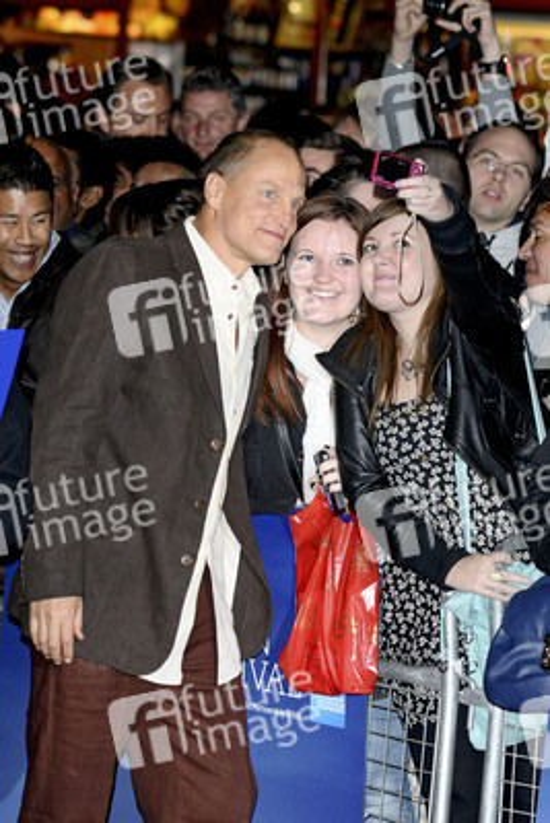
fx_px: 3434
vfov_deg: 13.7
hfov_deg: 9.2
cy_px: 412
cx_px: 275
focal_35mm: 150
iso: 320
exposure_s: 1/160
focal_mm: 100
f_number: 4
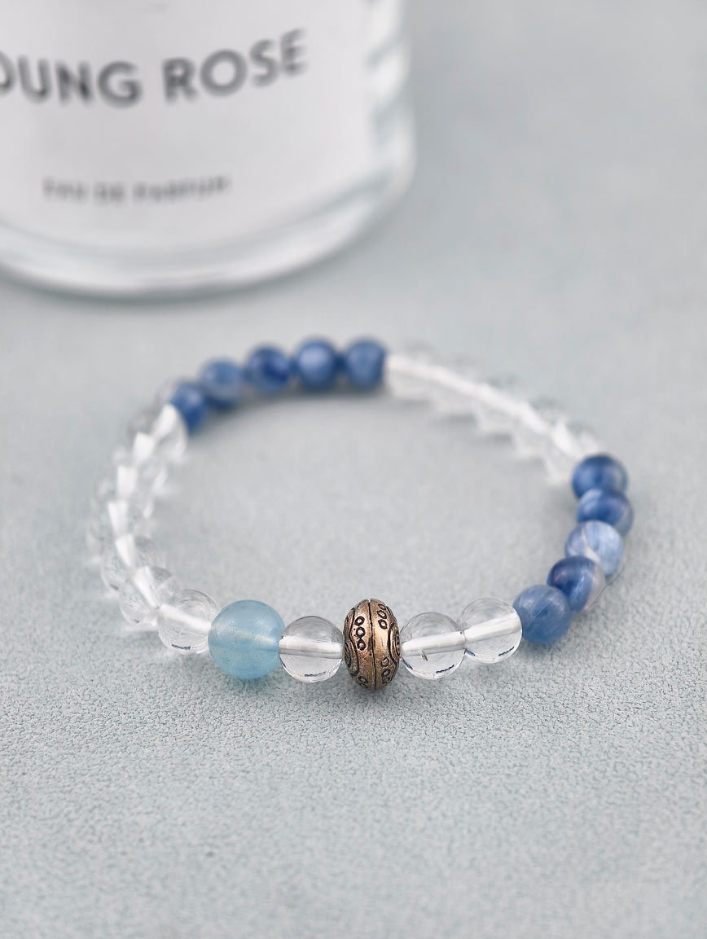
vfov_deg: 23.0
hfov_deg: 17.4
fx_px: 2309
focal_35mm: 85
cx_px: 354
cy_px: 470
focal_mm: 22.48
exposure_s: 1/160
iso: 125
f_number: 2.67
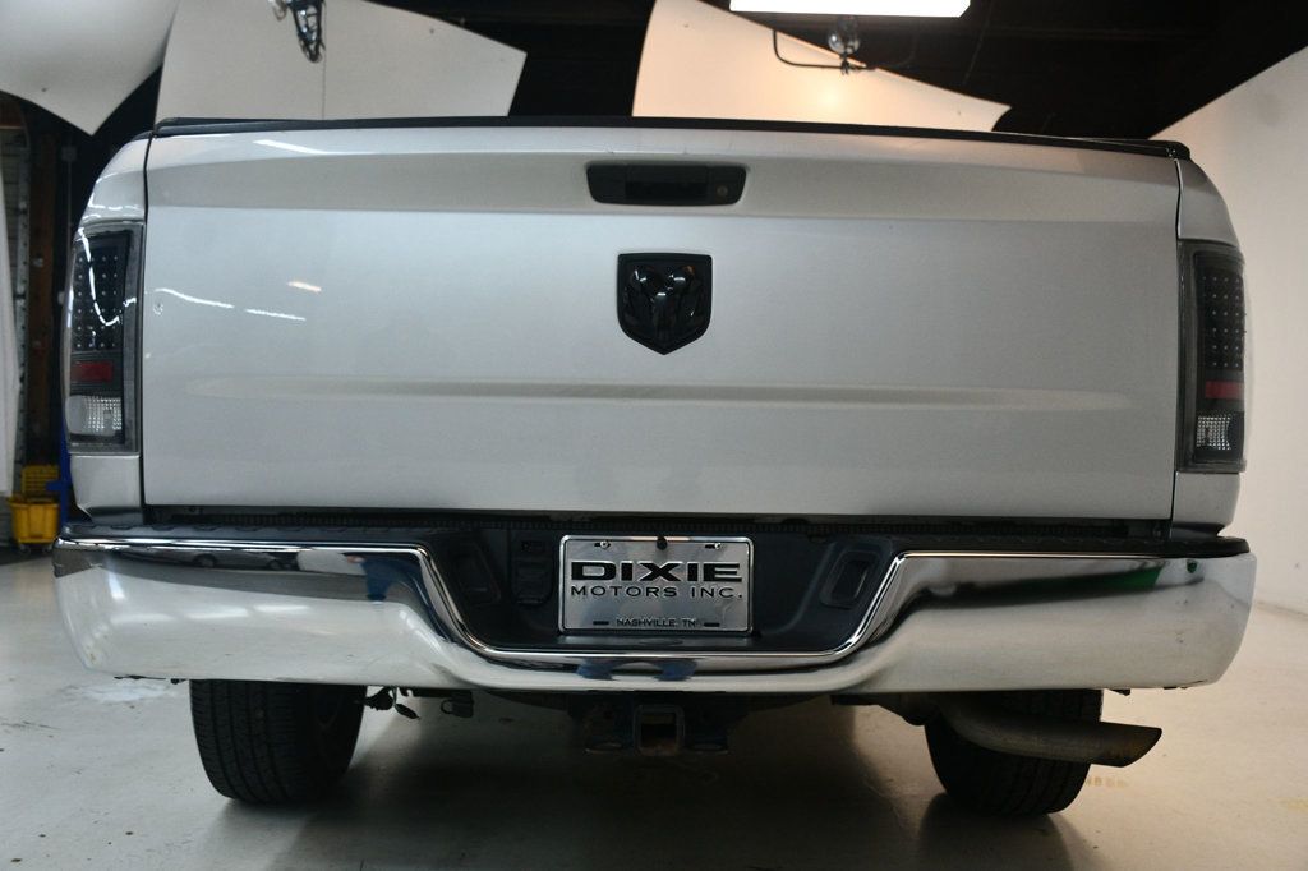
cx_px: 654
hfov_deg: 55.8
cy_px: 436
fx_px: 1235
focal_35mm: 34
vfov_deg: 38.9
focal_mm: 23
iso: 1000
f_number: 3.8
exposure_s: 1/125
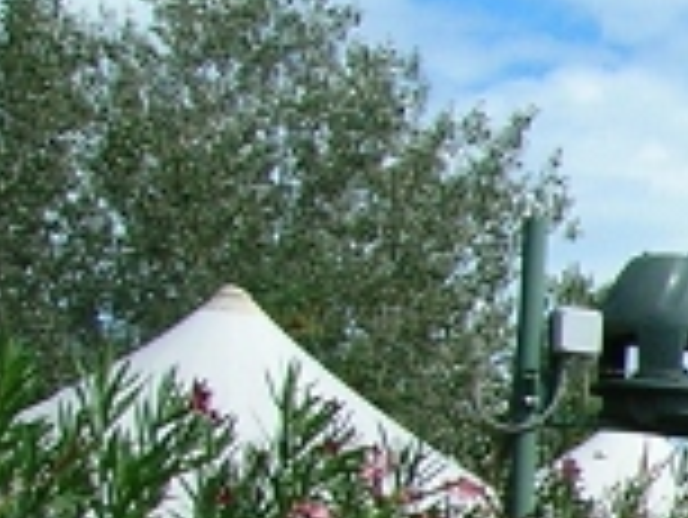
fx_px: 3541
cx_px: 1731
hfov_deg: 9.6
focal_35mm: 178
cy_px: 745
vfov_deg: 8.2
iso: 50
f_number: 4.9
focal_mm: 5.7
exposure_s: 1/416
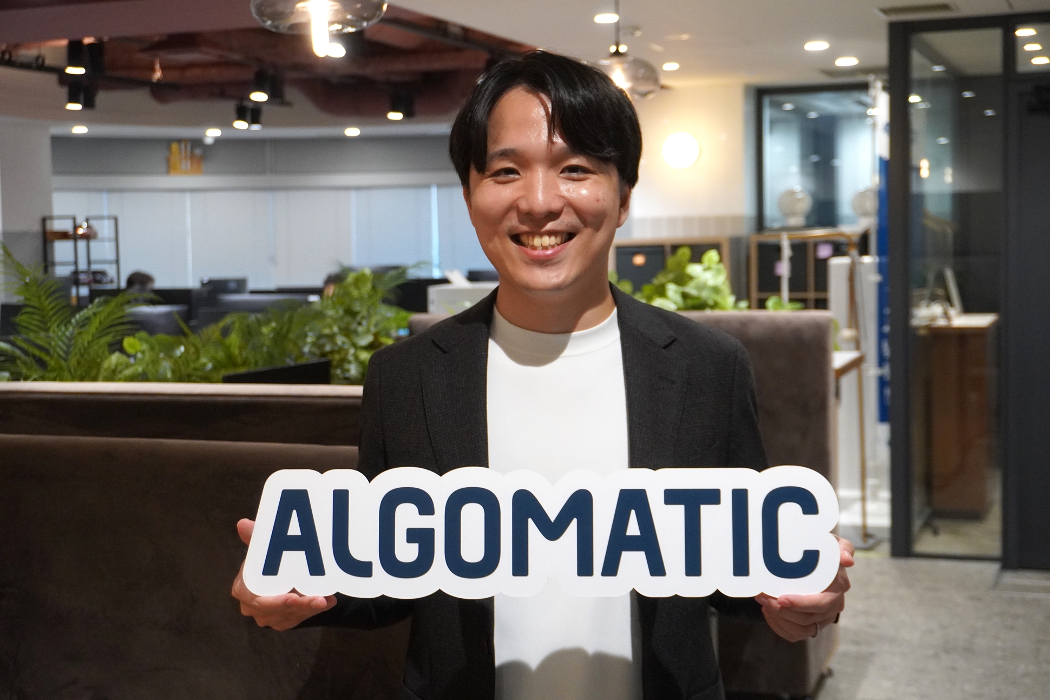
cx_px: 525
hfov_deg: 37.9
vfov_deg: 25.7
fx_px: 1531
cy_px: 350
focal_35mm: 52
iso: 2500
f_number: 5.6
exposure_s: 1/160
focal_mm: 35
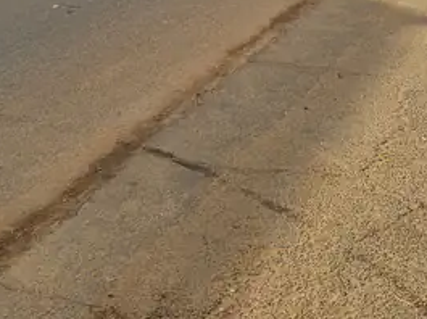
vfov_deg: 15.0
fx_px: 1096
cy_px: -197
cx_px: 160
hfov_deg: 22.0
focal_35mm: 89
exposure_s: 1/452
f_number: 1.7
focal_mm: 6.3
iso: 10
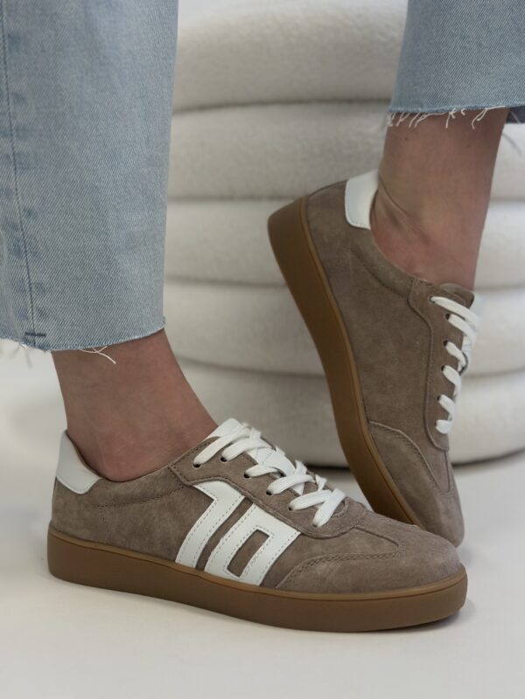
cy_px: 350
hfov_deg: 30.3
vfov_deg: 39.7
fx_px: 971
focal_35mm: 48
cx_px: 262
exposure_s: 1/100
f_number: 1.78
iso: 100
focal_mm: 6.86
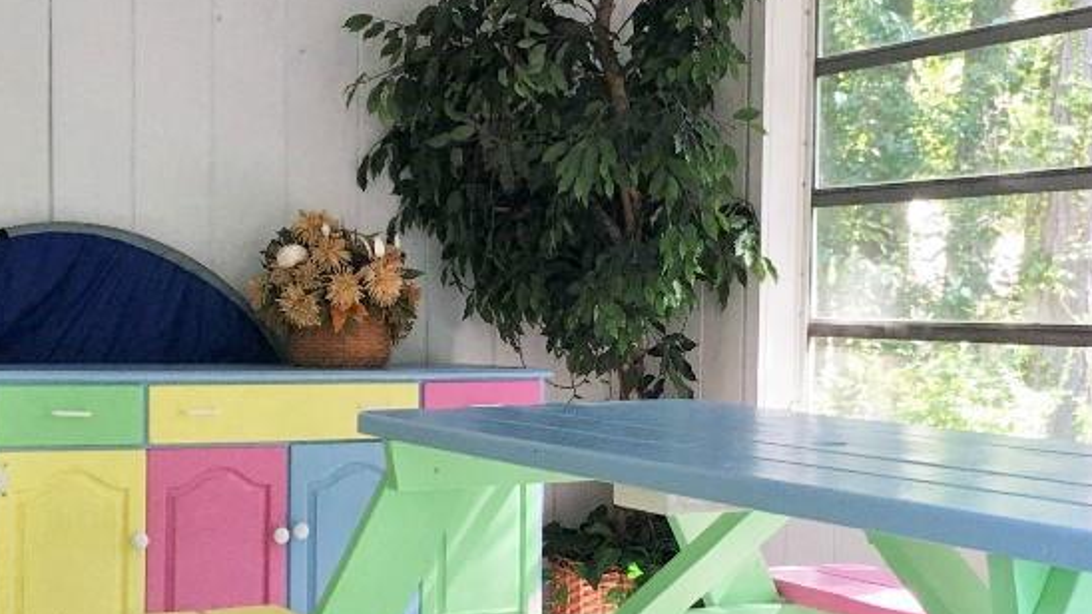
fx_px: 1708
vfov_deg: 20.3
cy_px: 401
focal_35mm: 59
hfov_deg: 35.5
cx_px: 562
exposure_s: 1/30
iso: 40
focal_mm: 4.15
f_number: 2.2
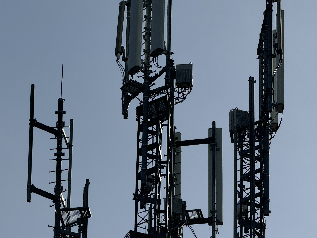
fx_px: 2243
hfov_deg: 8.1
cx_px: 144
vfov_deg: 6.1
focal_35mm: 245
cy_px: 173
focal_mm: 15.66
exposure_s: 1/4975
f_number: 2.8
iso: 50
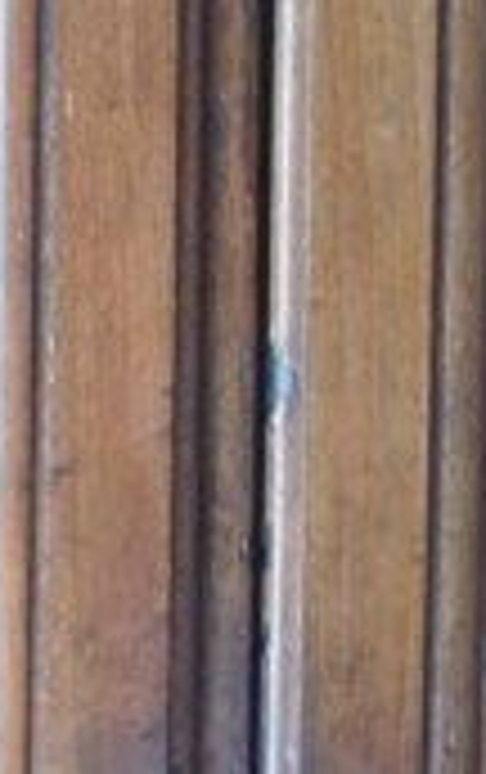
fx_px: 5407
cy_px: 598
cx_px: -351
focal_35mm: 256
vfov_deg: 8.2
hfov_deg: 5.1
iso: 400
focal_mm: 11.7
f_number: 3.7
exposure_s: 1/25
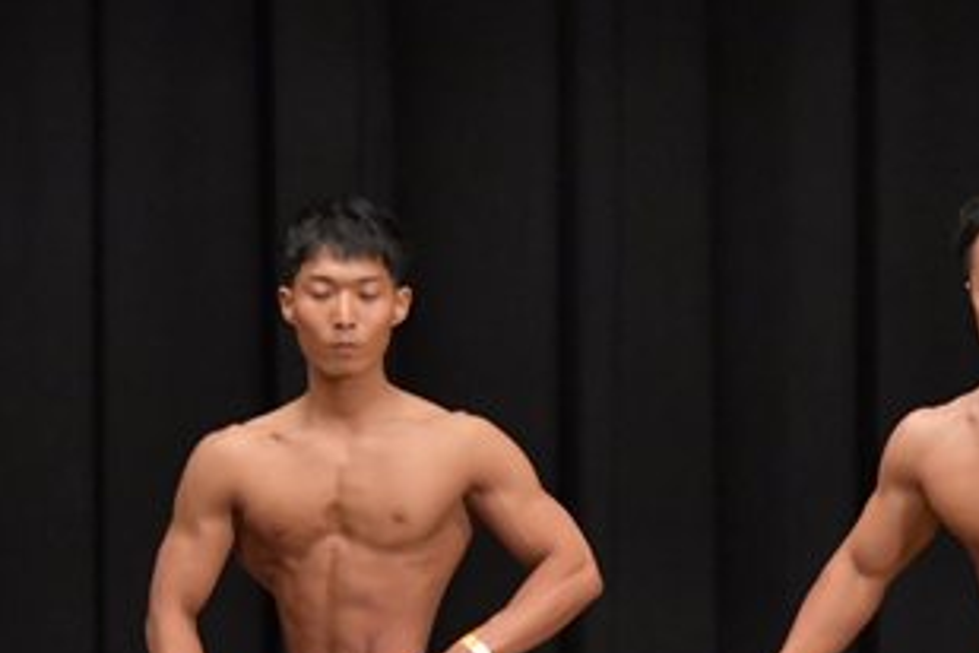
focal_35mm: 507
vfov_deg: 2.7
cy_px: 656
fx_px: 13787
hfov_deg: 4.1
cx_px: 870
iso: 6400
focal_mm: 135
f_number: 5.6
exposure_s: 1/400
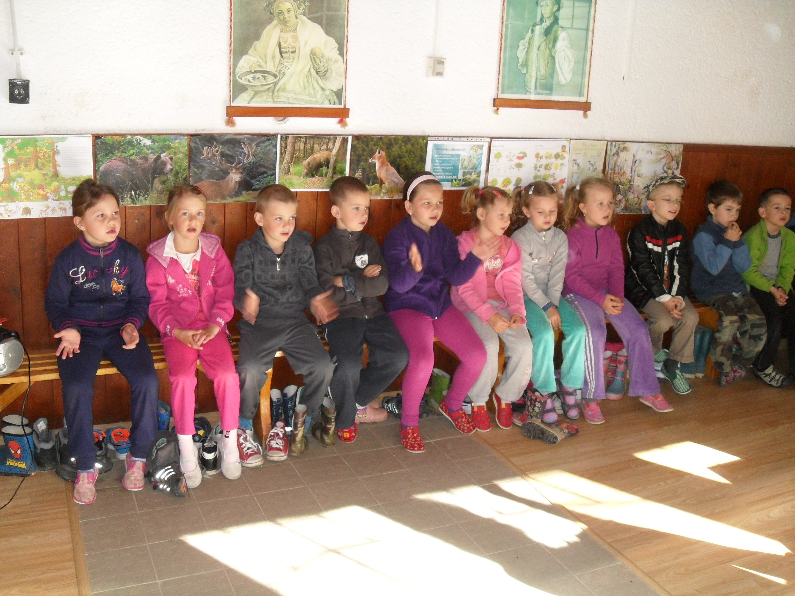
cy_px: 298
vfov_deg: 40.7
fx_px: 804
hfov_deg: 52.6
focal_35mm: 35
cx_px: 398
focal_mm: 6.2
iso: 200
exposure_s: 1/45
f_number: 2.8
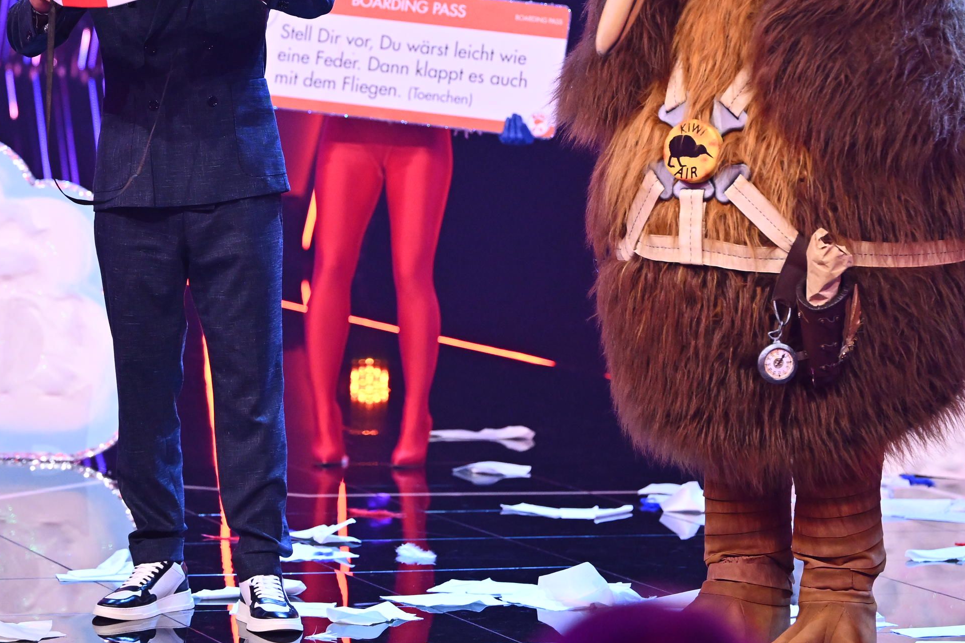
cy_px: 133
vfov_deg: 8.0
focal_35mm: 171
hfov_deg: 12.0
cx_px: 497
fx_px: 4583
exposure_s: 1/320
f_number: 2.8
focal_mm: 80
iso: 2000
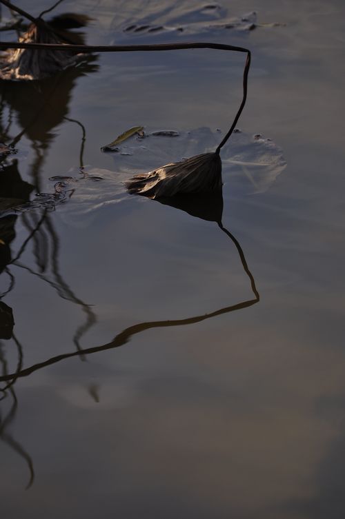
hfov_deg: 6.1
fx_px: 3243
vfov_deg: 9.2
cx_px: 172
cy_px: 260
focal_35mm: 225
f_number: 4.5
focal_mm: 150
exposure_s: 1/800
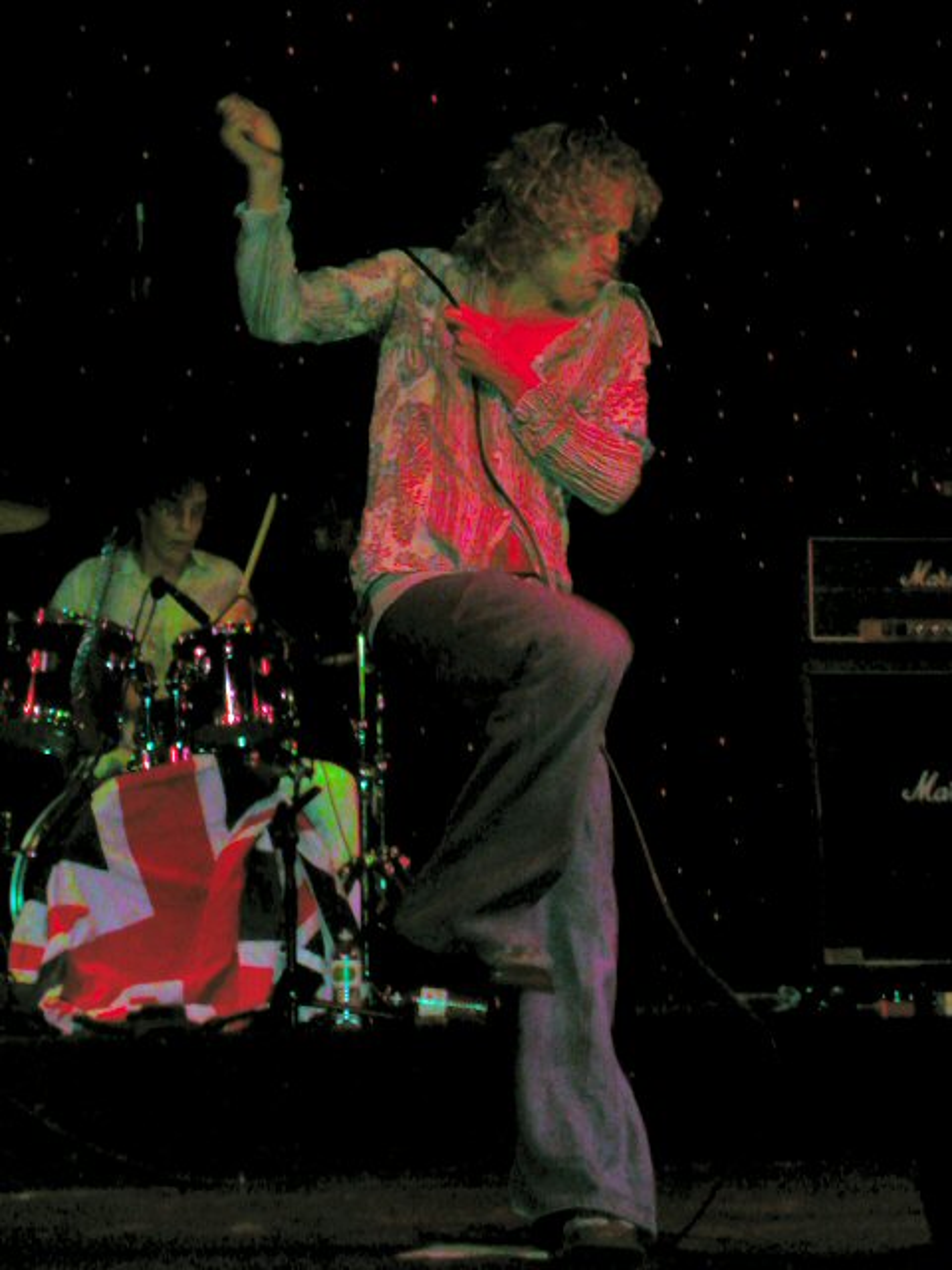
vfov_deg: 20.0
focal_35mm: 98
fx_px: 3594
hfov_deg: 15.1
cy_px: 635
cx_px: 476
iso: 200
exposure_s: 1/59.9
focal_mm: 14.9
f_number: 4.6
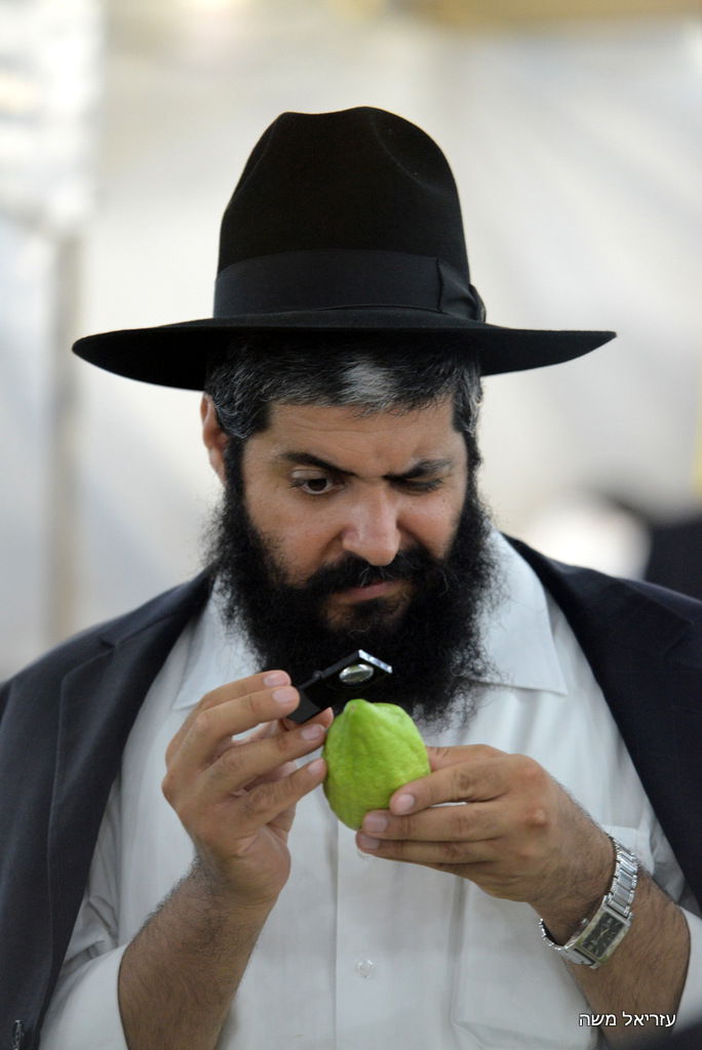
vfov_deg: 8.6
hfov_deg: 5.7
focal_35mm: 240
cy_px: 525
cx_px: 351
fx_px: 7010
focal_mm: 240
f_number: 4
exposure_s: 1/125
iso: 4000
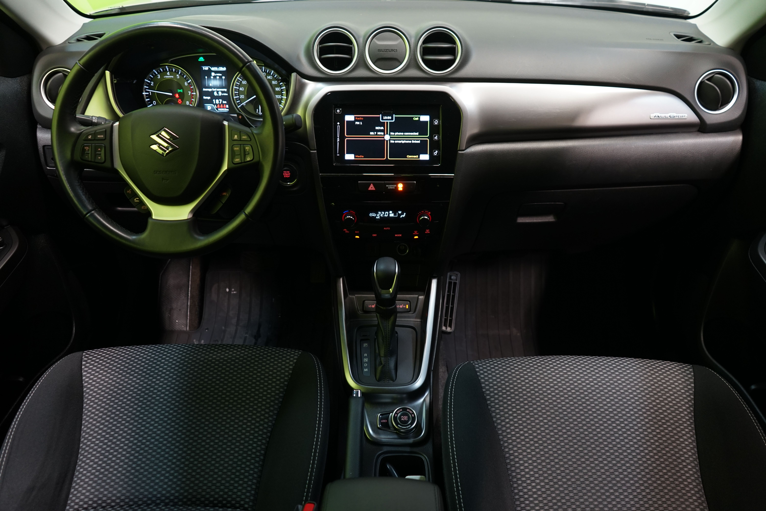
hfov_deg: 65.5
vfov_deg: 46.4
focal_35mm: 28
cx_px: 383
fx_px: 596
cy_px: 256
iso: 640
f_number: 3.5
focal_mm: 28
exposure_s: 1/30
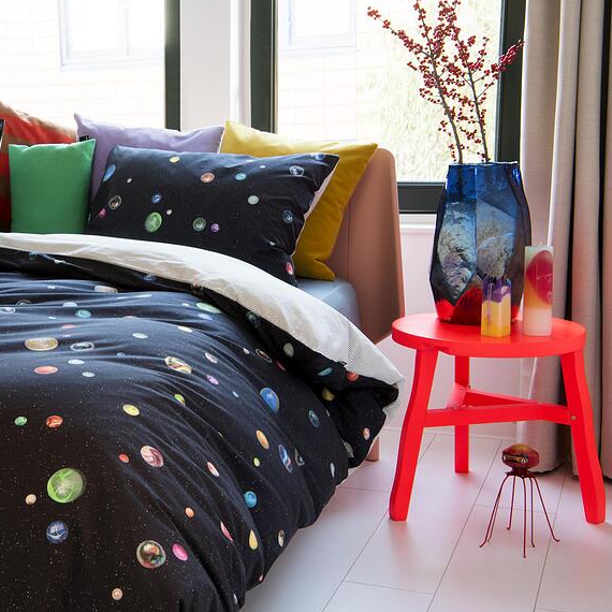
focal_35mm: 62
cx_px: 152
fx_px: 1240
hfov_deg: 27.3
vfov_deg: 27.7
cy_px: 307
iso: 100
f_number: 22
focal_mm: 48
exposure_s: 2
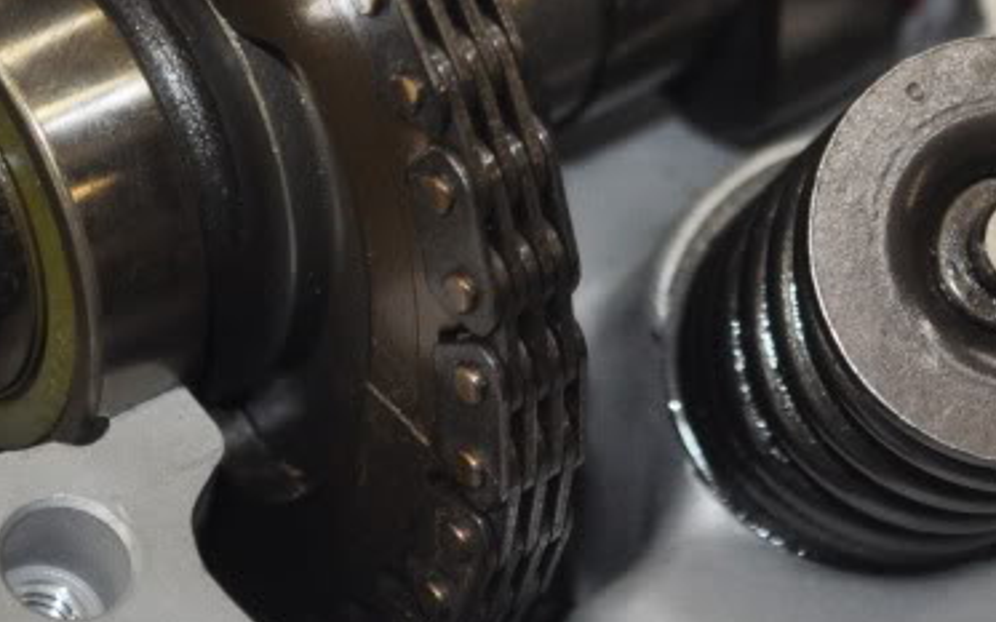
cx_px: 798
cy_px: -208
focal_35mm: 218
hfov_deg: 9.6
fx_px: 5917
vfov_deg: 6.0
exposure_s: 1/60
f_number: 5.6
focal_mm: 52
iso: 720
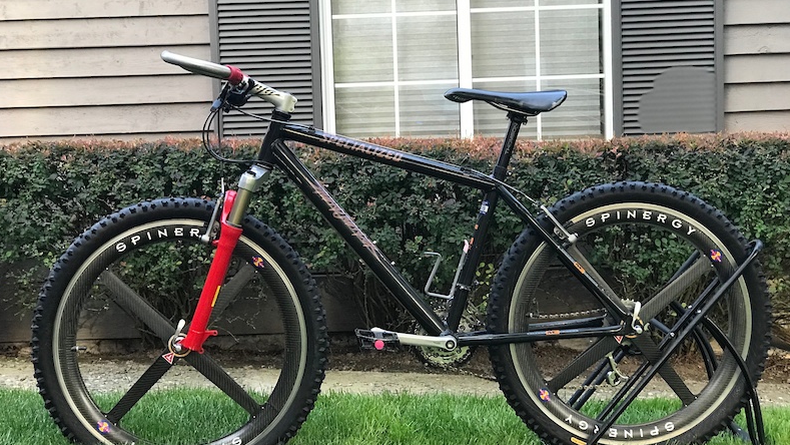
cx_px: 391
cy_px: 236
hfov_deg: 33.3
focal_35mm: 63
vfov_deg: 19.1
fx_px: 1320
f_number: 2.8
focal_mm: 6.6
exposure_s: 1/60
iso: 100
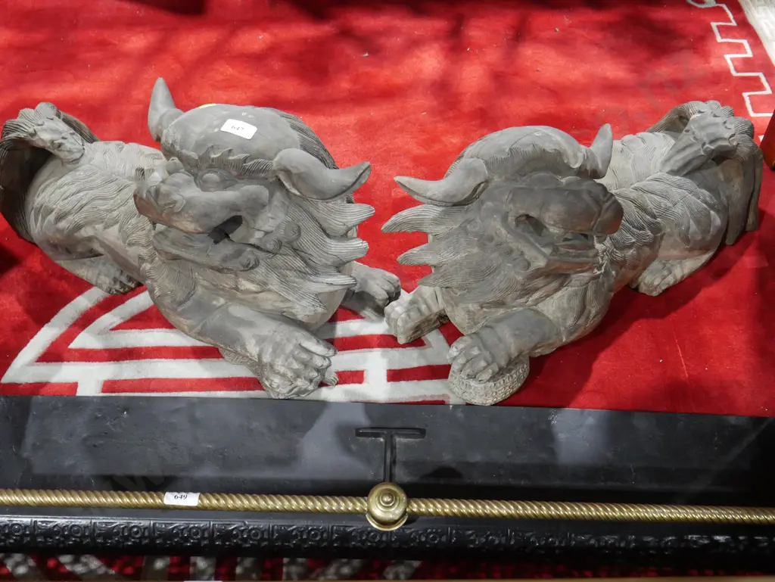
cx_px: 388
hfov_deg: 51.3
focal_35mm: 36
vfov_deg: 39.7
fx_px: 806
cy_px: 291
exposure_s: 1/60
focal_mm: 18
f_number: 4
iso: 1600
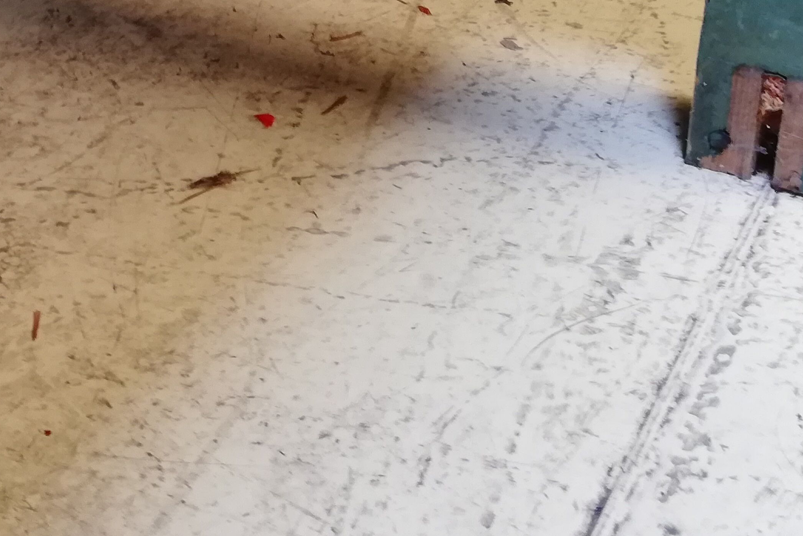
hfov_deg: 26.6
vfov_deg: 17.8
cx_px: 56
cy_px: -104
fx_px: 1628
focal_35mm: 73
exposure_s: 1/33.3
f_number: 2.2
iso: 250
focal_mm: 3.81
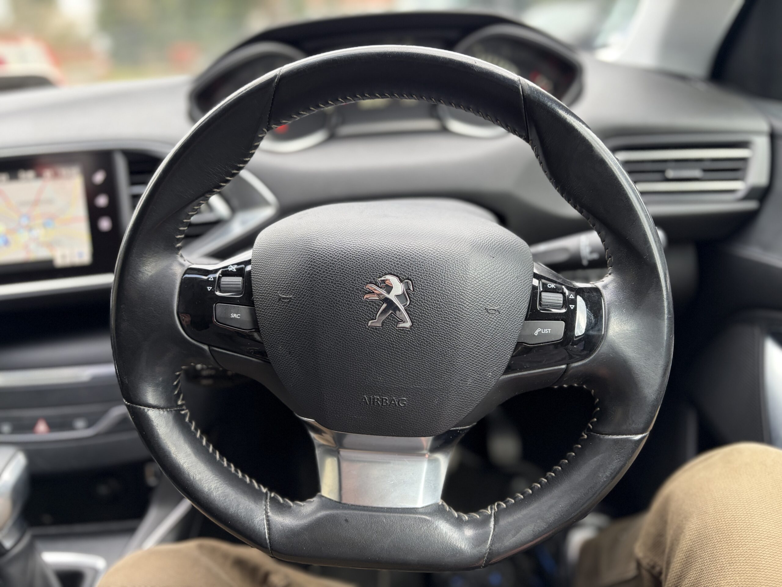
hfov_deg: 67.3
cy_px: 294
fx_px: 587
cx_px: 391
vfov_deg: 53.1
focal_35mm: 26
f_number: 1.6
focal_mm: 5.96
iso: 125
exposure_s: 1/118
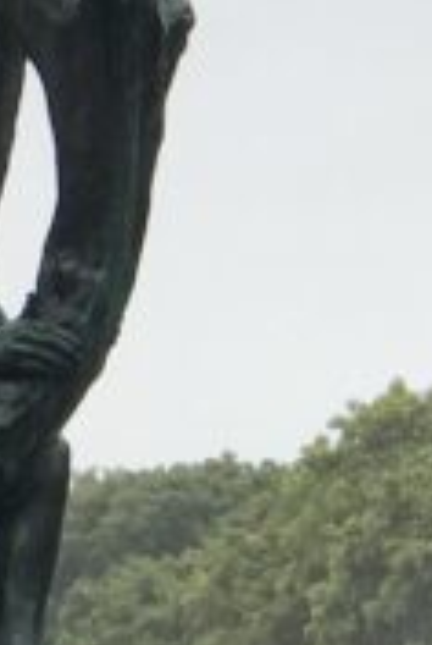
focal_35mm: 344
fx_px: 6167
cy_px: 106
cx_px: -260
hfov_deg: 4.0
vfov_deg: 6.0
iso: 20
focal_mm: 6.6
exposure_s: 1/148
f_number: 2.8
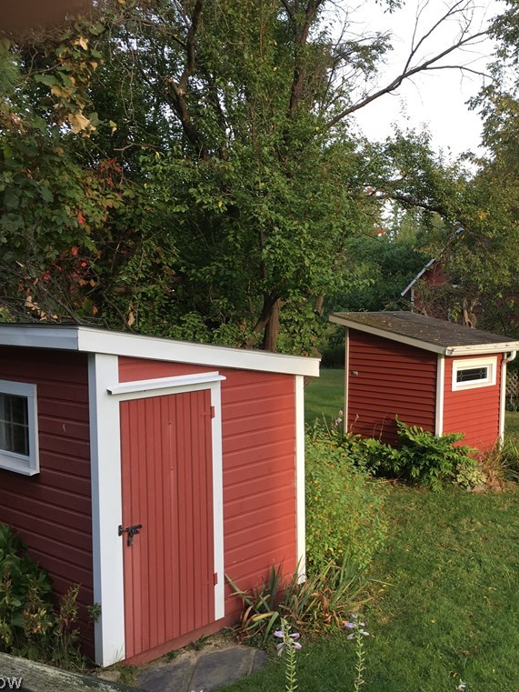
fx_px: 779
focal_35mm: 39
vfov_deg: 47.9
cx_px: 394
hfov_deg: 35.9
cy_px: 347
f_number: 2.2
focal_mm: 4.15
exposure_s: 1/234
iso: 25
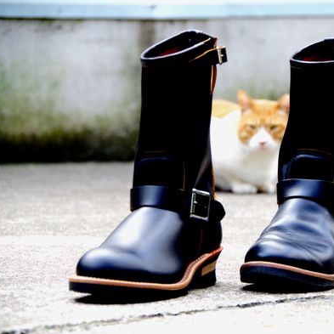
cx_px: 233
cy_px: 167
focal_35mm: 194
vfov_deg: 9.0
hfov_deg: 9.0
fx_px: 2118
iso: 800
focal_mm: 100
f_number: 5.6
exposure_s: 1/160
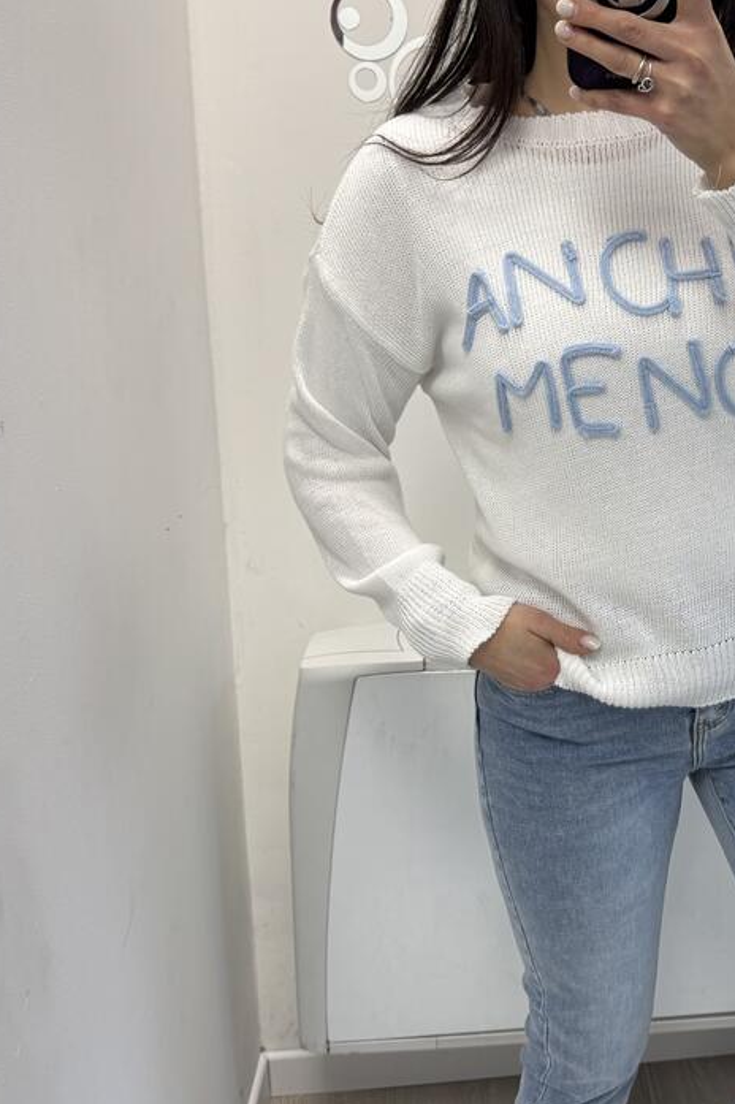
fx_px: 1318
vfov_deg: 45.4
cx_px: 692
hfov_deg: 29.6
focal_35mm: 43
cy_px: 592
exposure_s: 1/100
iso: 125
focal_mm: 6.76
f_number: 1.78
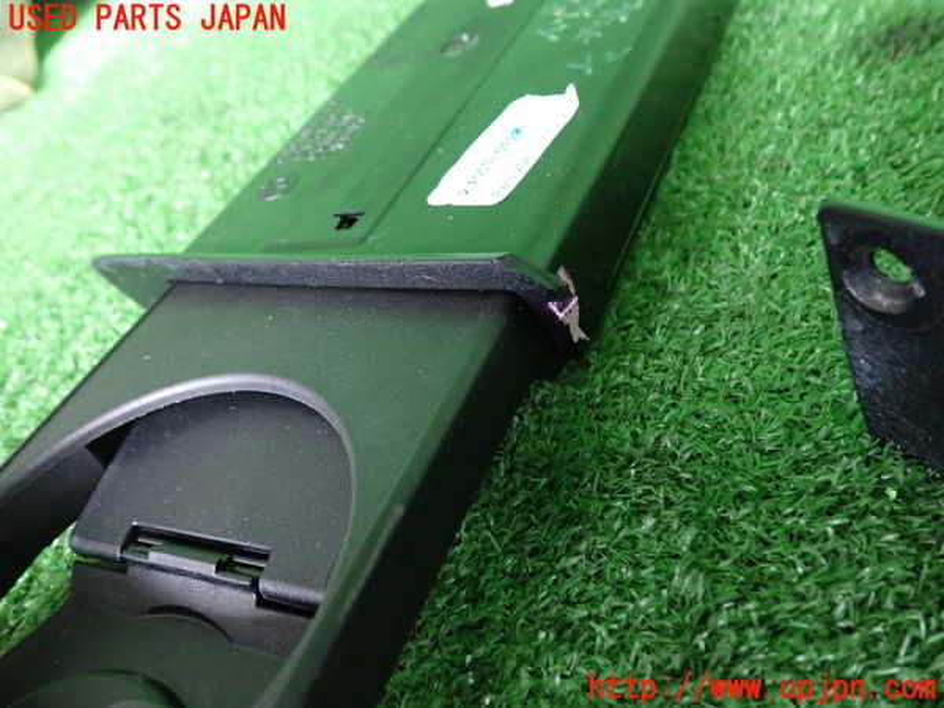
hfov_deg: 60.0
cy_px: 354
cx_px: 472
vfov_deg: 46.8
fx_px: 818
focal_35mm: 30
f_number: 2.3
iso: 500
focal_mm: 5.4
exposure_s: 1/30
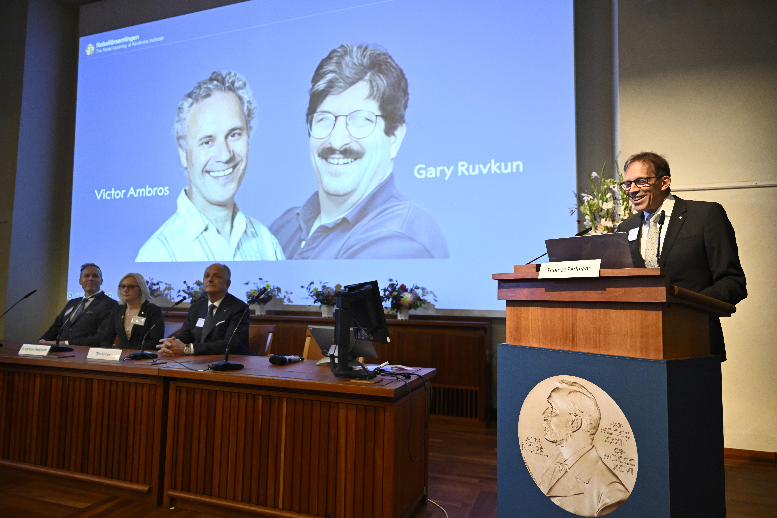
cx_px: 388
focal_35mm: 24
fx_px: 518
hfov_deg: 73.7
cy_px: 259
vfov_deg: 53.1
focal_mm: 24
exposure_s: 1/160
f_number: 2.8
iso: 2000
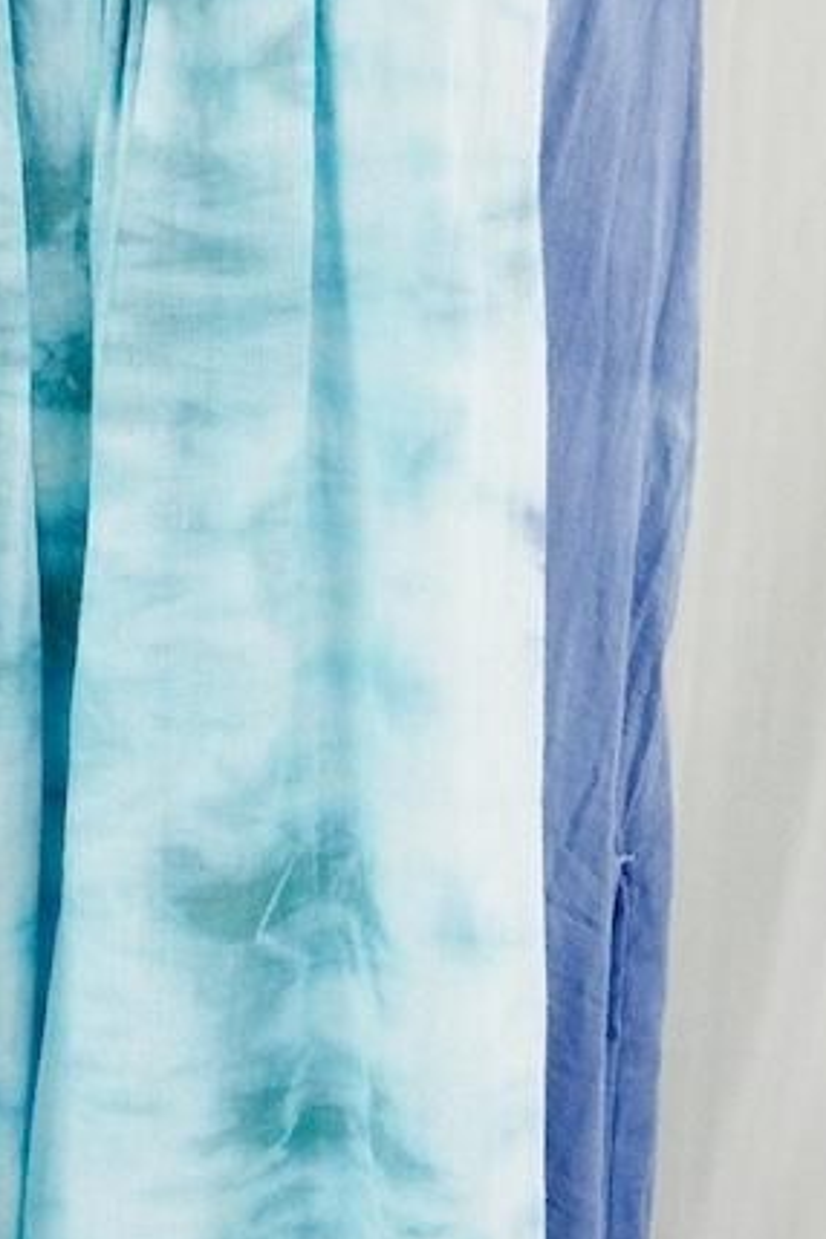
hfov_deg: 17.3
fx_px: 2650
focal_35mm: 77
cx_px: -10
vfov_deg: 26.2
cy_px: 407
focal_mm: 20
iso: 6400
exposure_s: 1/800
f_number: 5.6
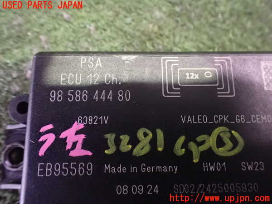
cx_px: 136
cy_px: 102
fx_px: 236
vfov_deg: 46.8
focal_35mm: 30
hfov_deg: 60.0
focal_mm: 5.4
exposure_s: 1/30
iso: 1600
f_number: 2.3
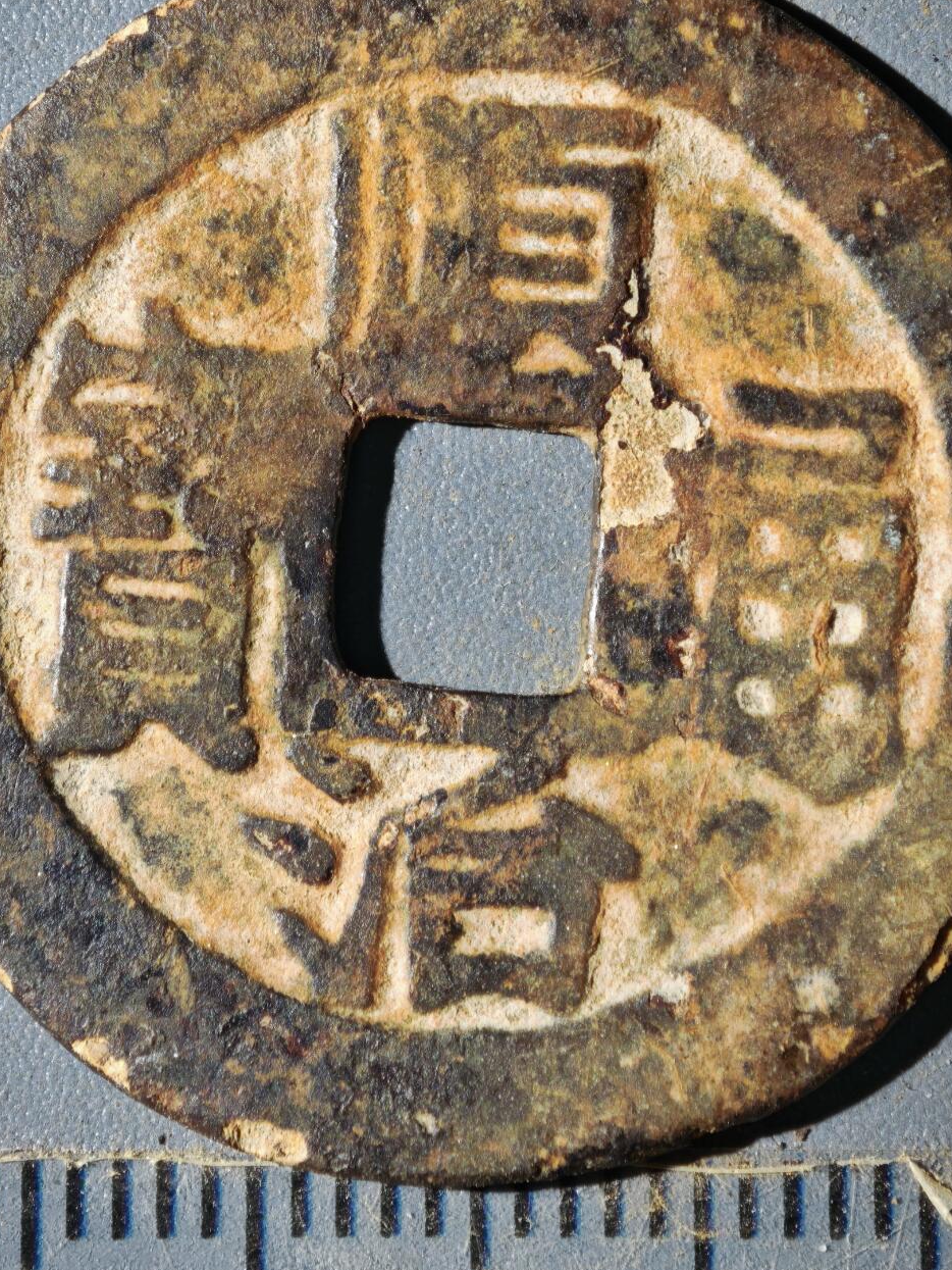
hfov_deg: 11.2
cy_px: 457
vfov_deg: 14.8
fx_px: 4876
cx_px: 470
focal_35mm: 133
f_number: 2
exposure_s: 1/100
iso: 160
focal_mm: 9
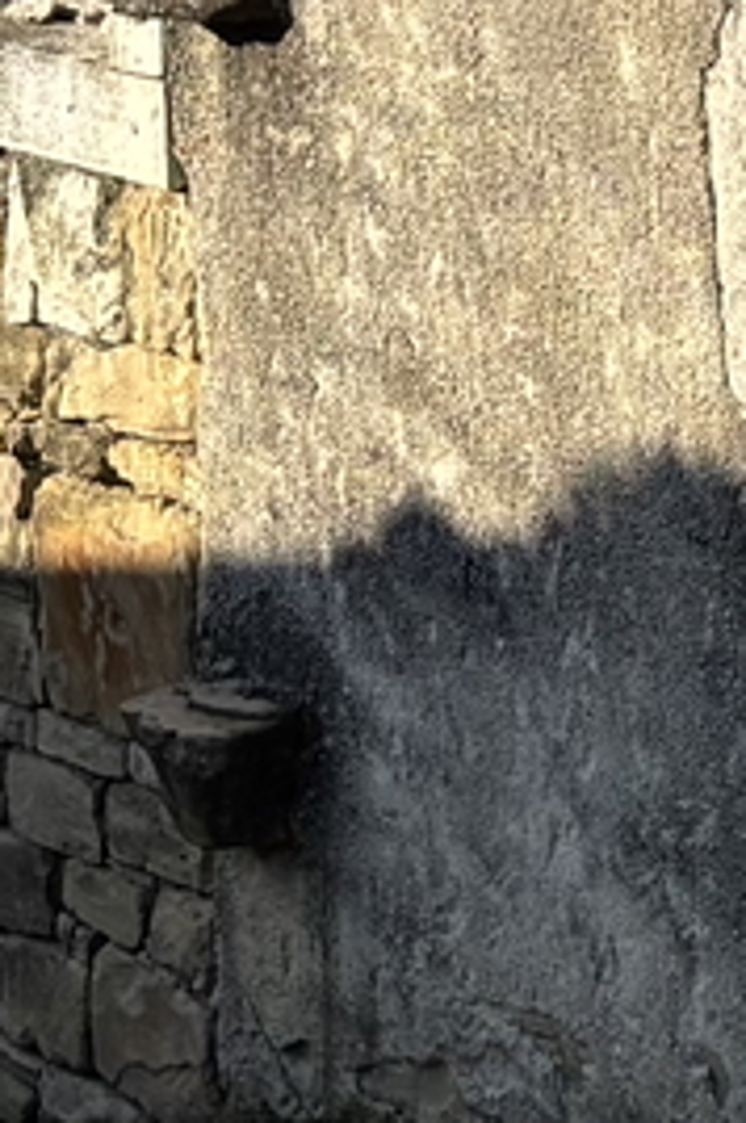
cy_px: -1136
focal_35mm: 194
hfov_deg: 6.9
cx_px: 1345
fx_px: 6045
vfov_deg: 9.8
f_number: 1.6
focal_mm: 5.96
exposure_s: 1/2778
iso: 50
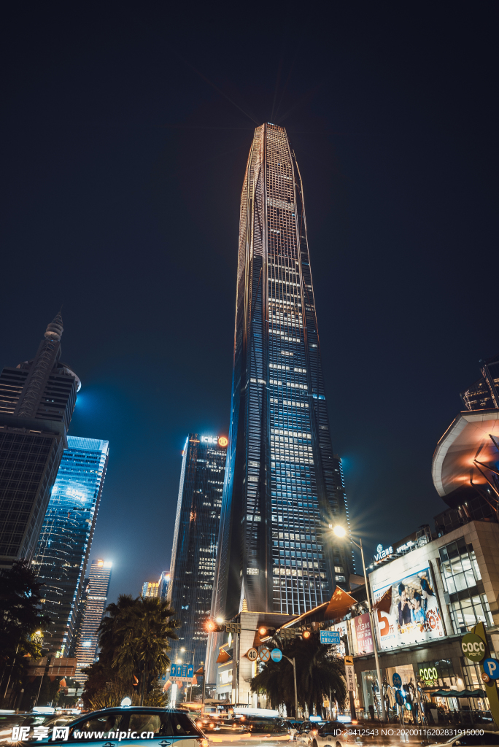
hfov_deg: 57.3
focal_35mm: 22
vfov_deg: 78.5
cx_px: 250
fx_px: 457
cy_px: 374
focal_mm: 22
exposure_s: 5
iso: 100
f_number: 9
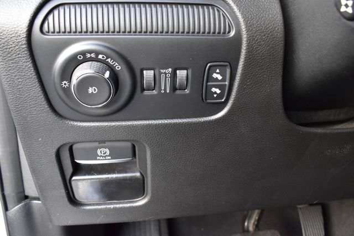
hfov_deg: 62.0
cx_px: 177
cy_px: 118
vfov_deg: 43.6
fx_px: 295
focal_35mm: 30
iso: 1100
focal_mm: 20
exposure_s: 1/15
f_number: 6.3
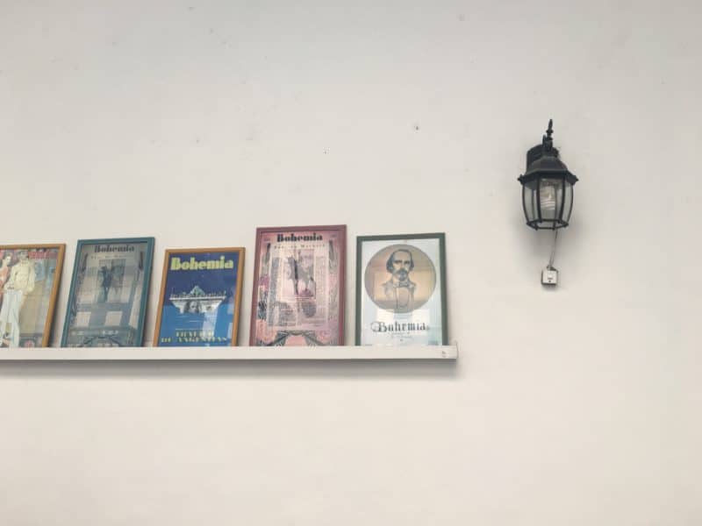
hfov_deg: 61.7
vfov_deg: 48.2
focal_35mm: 29
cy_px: 263
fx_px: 588
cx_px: 351
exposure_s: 1/60
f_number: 2.2
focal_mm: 4.15
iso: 32
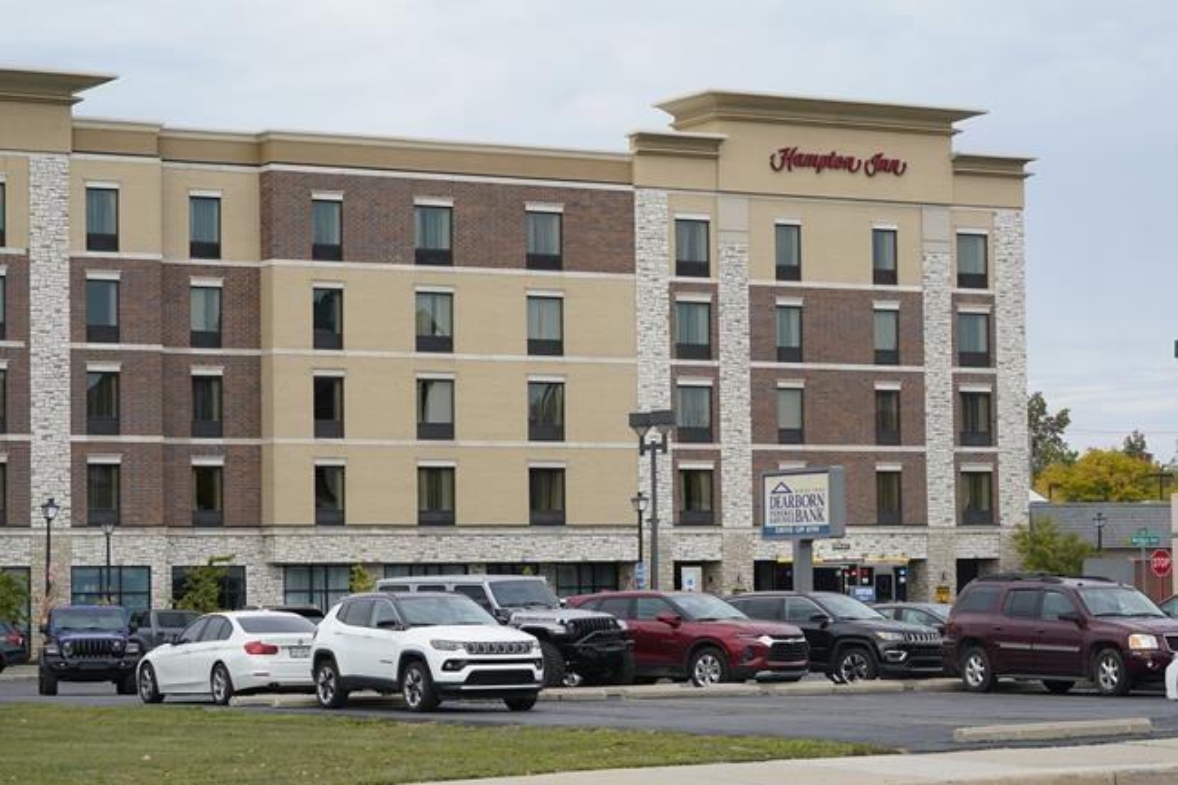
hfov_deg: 20.4
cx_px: 589
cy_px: 392
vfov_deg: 13.7
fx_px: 3271
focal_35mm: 100
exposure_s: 1/500
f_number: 8
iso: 400
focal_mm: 100
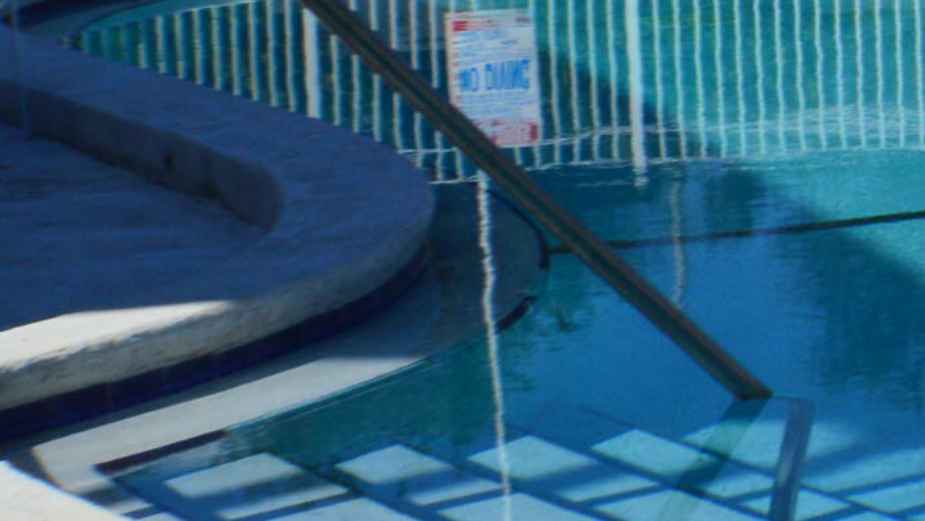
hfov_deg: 11.3
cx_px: 1767
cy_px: -155
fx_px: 4293
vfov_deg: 6.9
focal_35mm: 175
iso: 320
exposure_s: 1/500
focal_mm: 26
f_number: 11
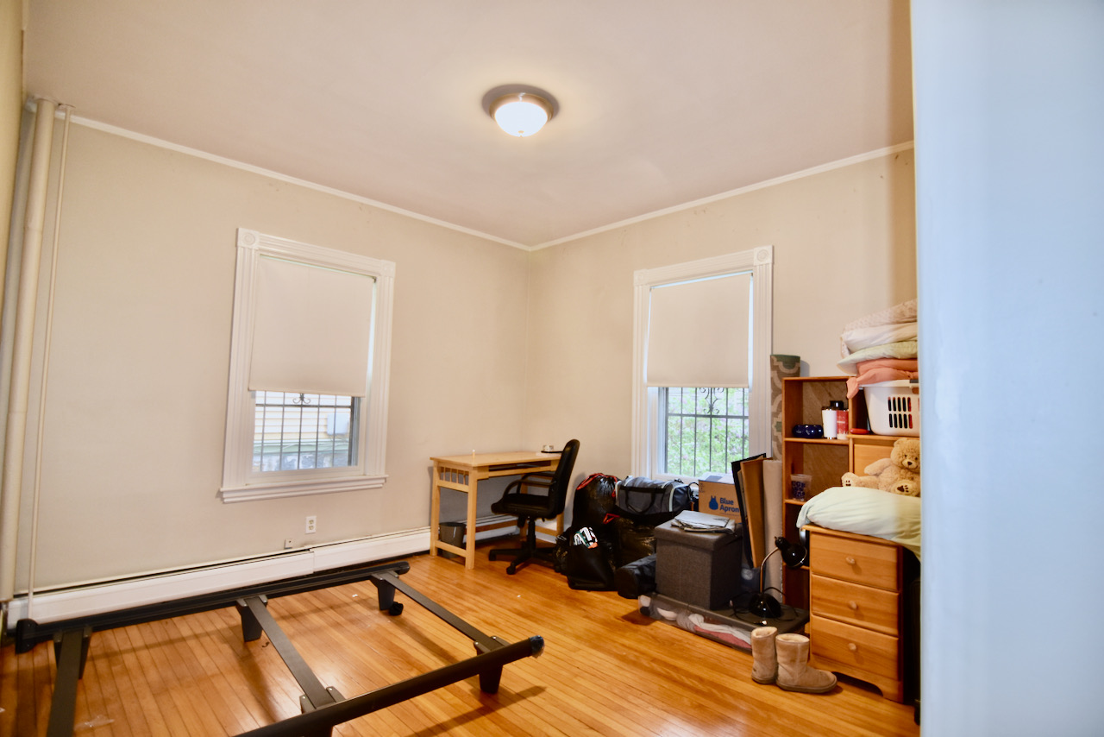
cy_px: 368
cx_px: 552
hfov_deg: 95.0
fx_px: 506
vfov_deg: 72.1
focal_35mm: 16
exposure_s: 1/60
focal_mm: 11
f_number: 2.8
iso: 400
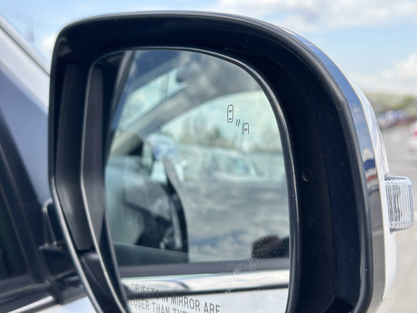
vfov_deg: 30.3
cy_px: 156
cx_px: 208
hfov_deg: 39.7
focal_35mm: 48
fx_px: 578
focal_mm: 6.86
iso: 80
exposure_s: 1/1030
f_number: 1.78
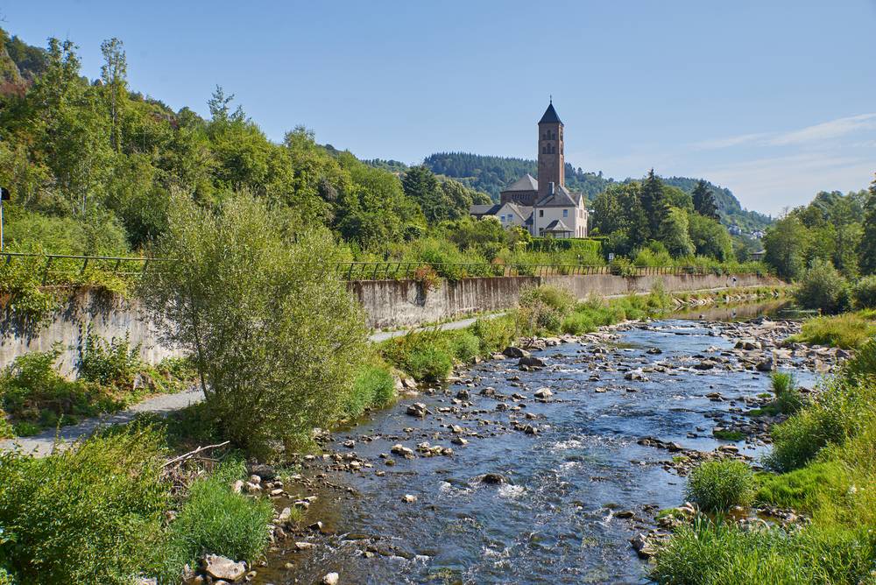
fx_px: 925
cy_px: 292
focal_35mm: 38
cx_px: 438
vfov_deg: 35.1
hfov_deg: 50.7
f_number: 8
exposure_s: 1/640
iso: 400
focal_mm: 38
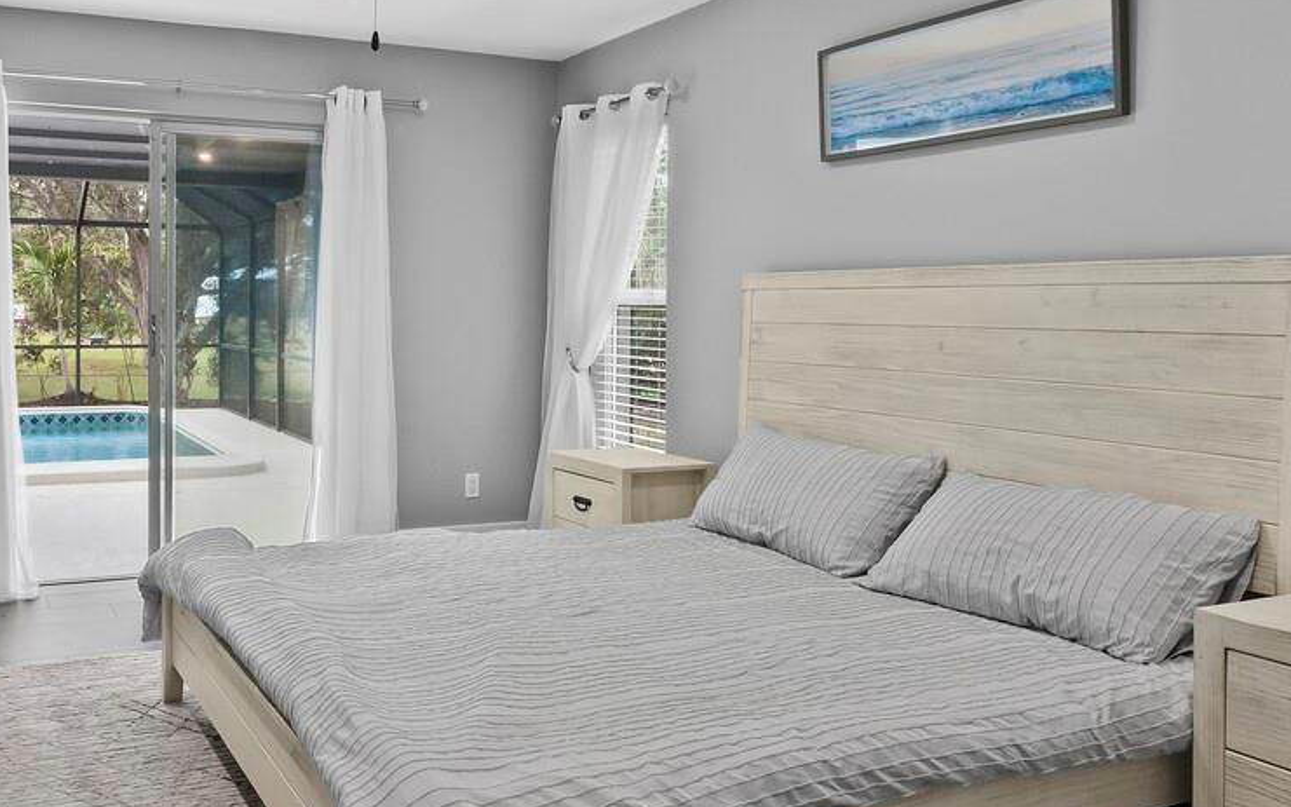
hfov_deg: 58.6
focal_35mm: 32
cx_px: 453
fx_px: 1126
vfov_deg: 39.1
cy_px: 282
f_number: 11
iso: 250
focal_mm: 7
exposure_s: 1.6
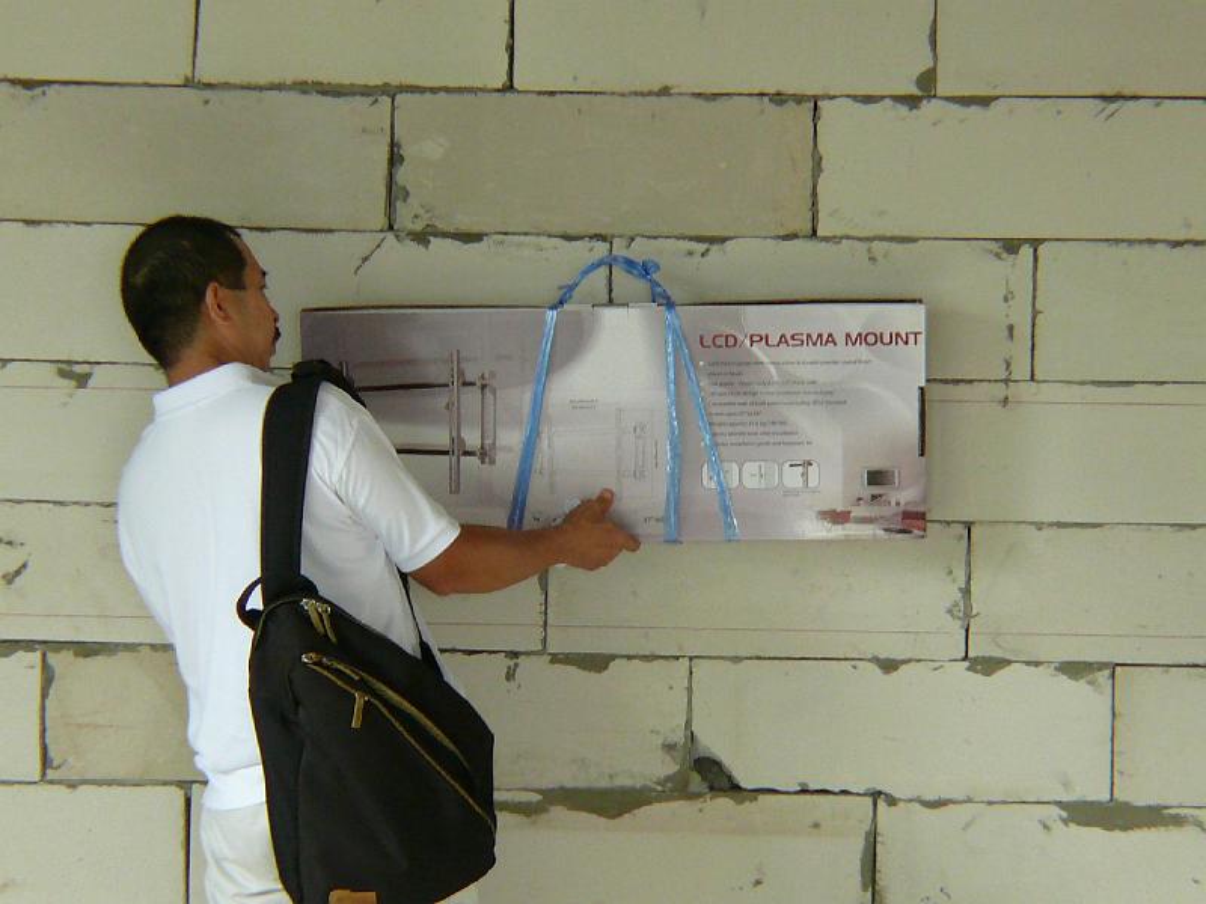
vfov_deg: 8.9
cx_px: 603
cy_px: 452
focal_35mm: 166
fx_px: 5783
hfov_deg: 11.9
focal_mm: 19.7
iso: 200
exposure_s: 1/25
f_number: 3.2
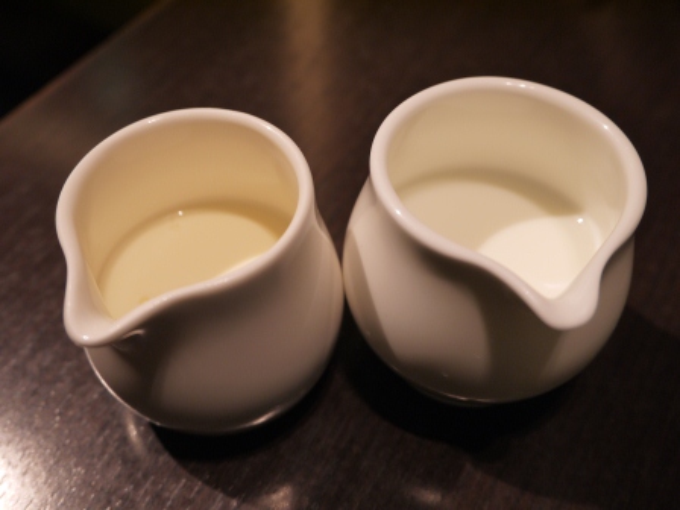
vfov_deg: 41.8
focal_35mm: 34
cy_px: 255
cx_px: 340
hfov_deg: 54.0
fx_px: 668
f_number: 4.2
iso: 160
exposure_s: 1/60
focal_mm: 17
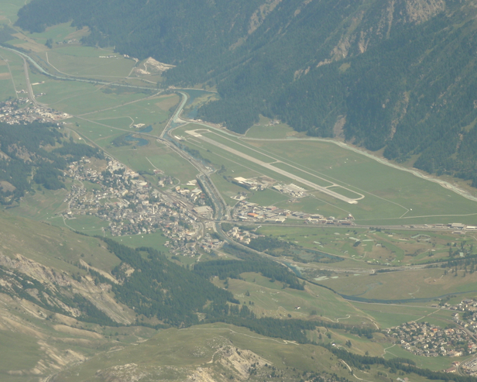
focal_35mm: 152
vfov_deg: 10.2
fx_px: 2146
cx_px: 272
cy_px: 173
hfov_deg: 12.7
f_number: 5.5
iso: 64
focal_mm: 21.57
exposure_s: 1/160
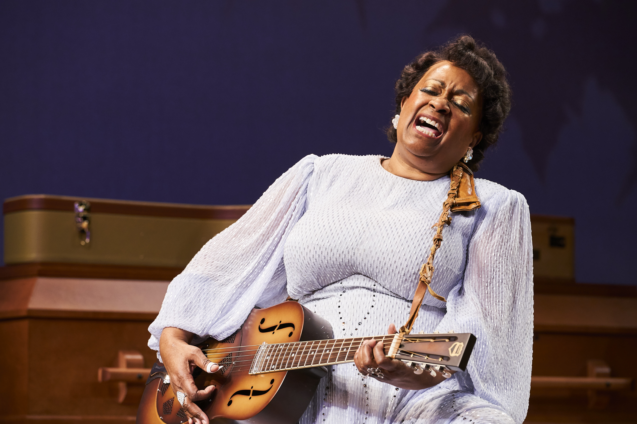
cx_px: 318
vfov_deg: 7.0
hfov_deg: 10.5
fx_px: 3450
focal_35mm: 195
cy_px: 212
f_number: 5.6
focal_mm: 195
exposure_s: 1/250
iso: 1600
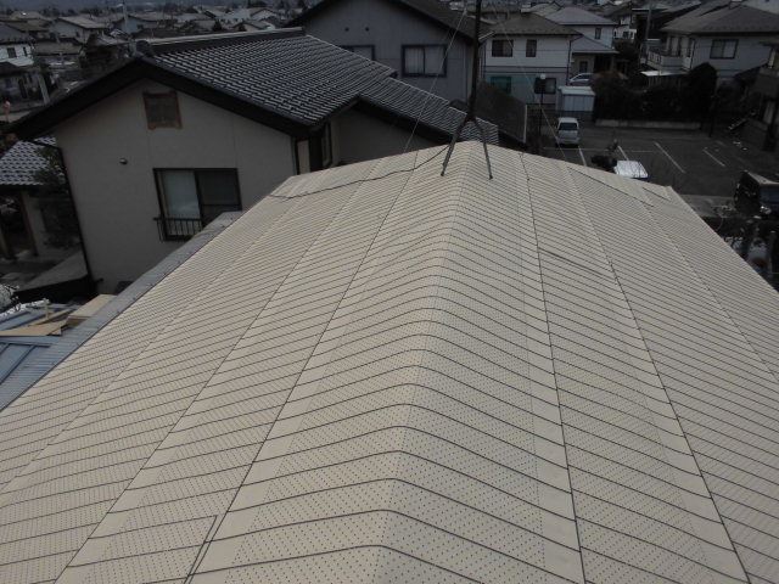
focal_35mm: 26
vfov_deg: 53.1
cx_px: 390
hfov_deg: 67.3
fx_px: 585
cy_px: 292
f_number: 3.5
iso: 100
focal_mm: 4.6
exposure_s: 1/160
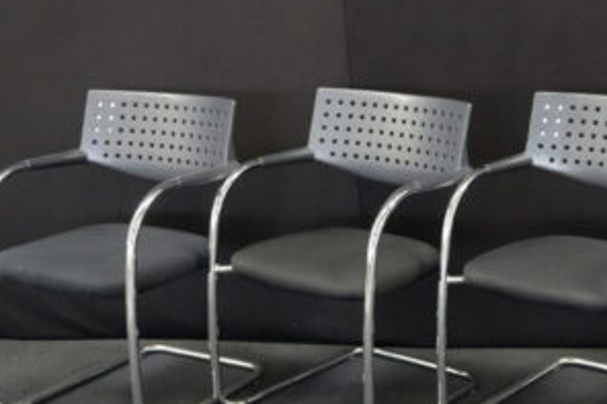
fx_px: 1129
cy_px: 254
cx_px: 486
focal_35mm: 67
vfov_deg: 20.2
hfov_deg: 29.4
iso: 12800
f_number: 4
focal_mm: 33
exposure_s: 1/125
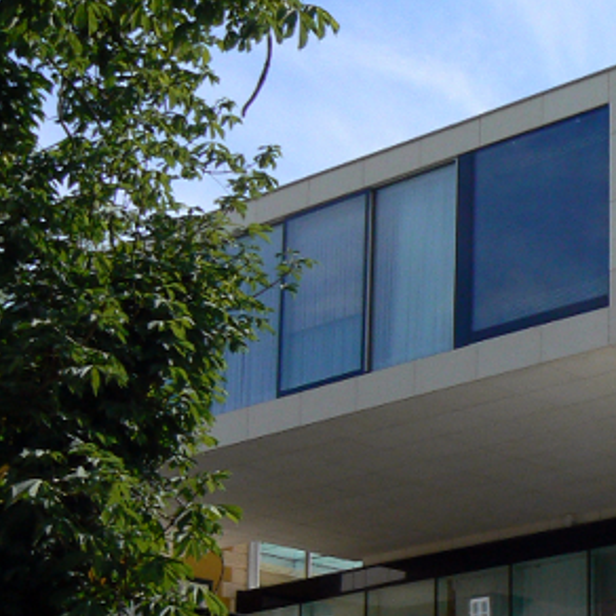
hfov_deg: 16.5
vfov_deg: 17.5
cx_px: 867
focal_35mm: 98
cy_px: 554
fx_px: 1973
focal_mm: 6
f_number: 6.3
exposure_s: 1/500
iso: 80
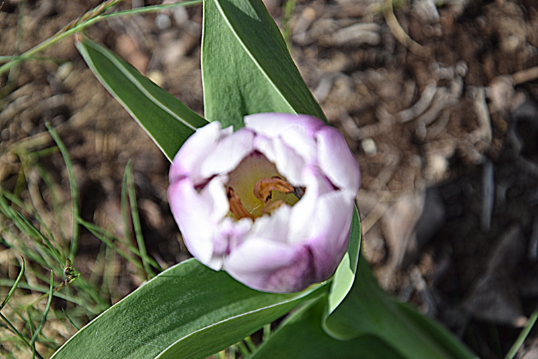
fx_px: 2354
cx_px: 269
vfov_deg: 8.7
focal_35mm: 158
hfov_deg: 13.0
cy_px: 180
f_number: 8
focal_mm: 105
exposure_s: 1/500
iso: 200
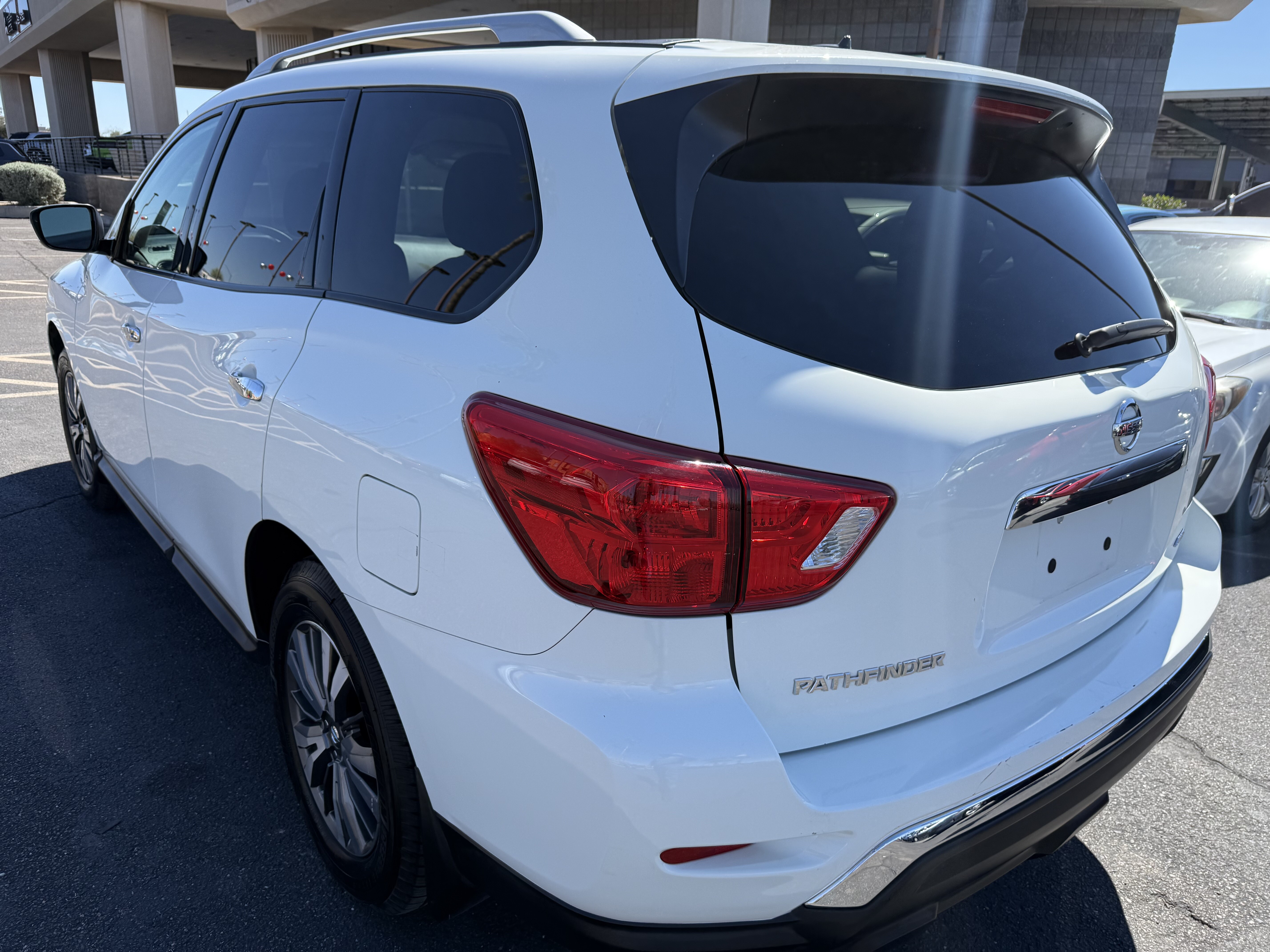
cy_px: 476
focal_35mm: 24
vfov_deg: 56.8
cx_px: 635
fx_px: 881
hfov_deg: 71.6
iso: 100
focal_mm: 6.76
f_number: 1.78
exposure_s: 1/2525
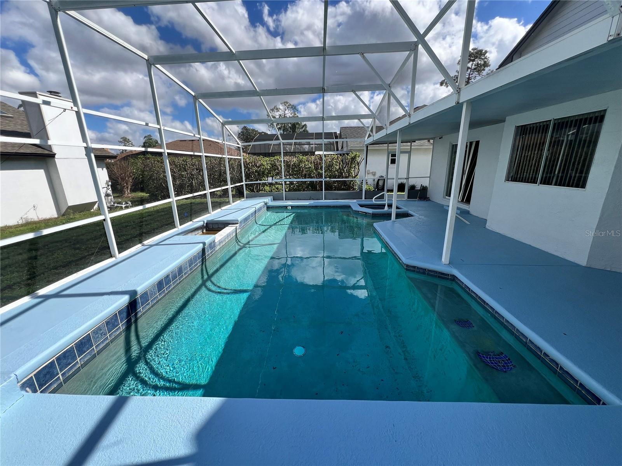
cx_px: 311
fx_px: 234
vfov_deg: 89.9
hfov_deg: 106.2
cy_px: 233
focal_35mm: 13
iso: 32
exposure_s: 1/742
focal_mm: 1.57
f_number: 1.8
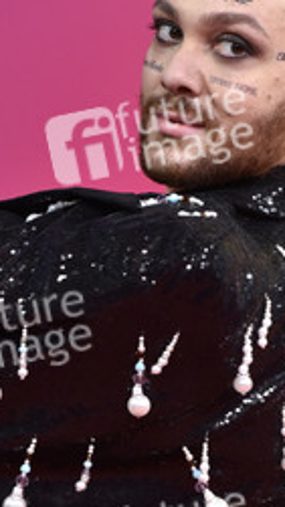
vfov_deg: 7.0
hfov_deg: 3.9
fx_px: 4142
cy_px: 238
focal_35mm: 308
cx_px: 208
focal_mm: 185
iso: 2000
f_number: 5.6
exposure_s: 1/200
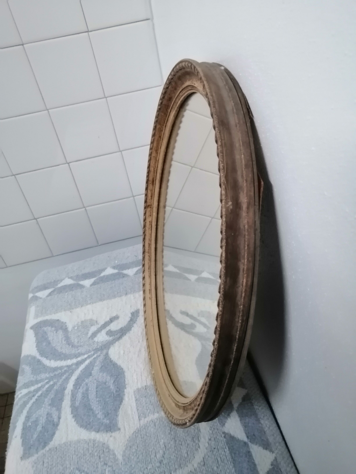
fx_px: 357
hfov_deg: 53.1
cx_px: 178
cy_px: 237
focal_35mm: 26
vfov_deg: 67.3
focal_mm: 3.96
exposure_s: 1/20
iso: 500
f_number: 1.8
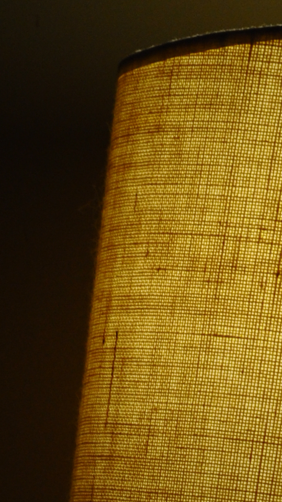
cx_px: 425
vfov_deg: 5.8
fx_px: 4855
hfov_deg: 3.3
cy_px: 804
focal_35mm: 365
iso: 500
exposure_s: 1/60
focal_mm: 52
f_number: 5.6
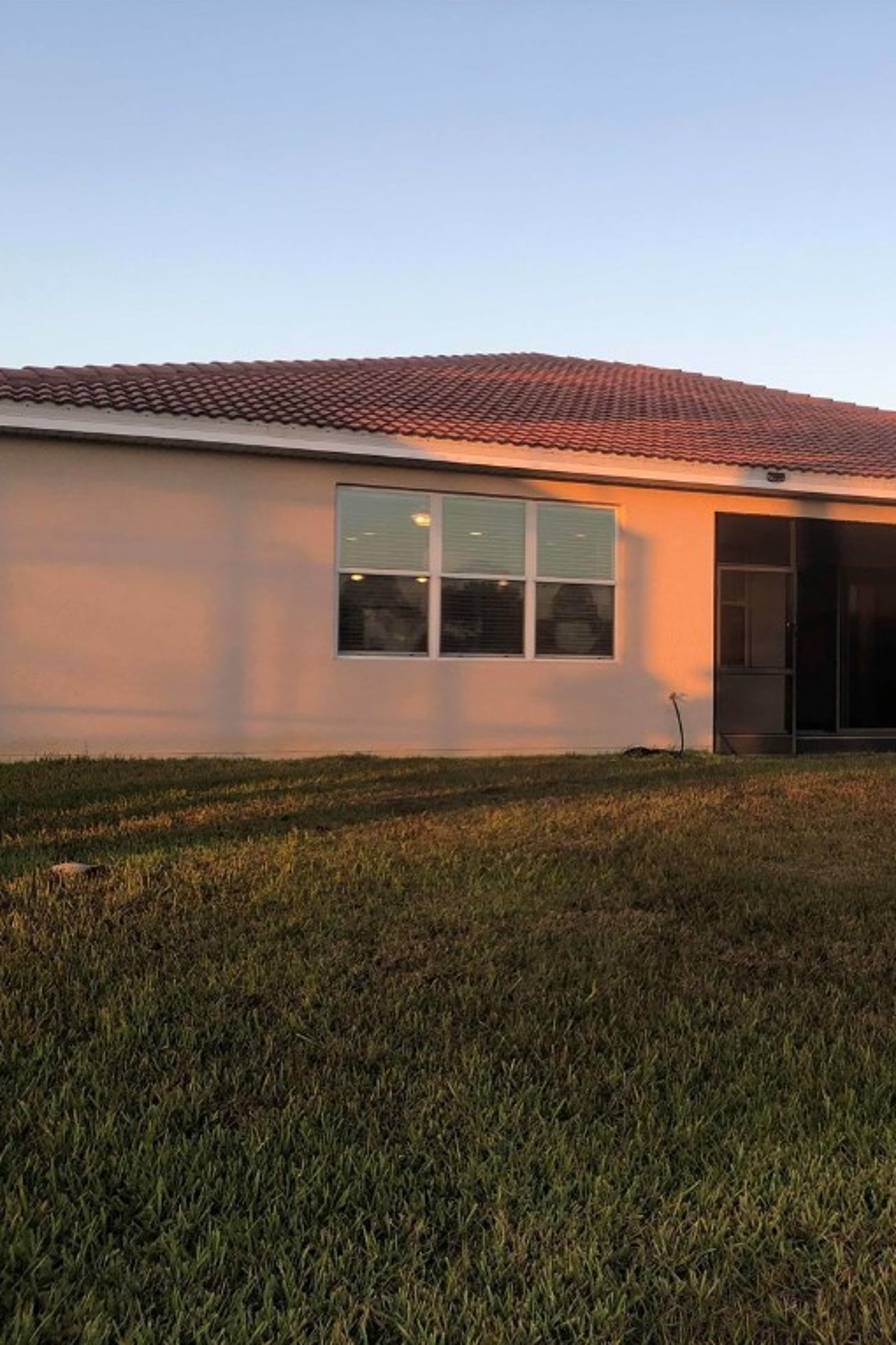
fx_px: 1456
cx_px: 747
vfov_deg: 49.6
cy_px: 672
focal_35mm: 39
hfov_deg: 33.0
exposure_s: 1/191
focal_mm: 3.99
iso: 20
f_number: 1.8
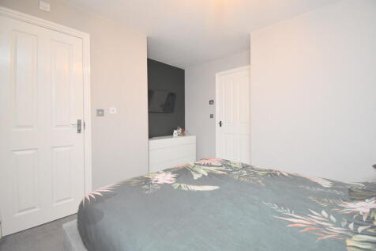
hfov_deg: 100.4
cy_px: 126
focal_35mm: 15
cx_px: 188
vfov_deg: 77.3
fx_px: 157
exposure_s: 1/125
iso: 1600
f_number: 4.5
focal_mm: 10
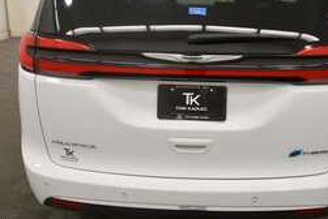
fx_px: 392
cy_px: 78
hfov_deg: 45.3
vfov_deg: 31.1
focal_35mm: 43
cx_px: 188
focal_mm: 18
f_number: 5.6
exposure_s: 1/250
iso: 640
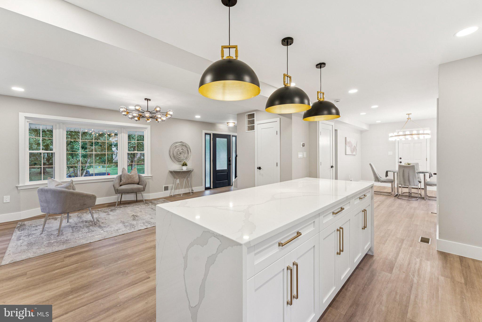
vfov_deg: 81.3
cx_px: 241
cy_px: 161
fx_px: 188
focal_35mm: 14
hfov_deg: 104.2
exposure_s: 1/8
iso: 250
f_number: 9
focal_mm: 14
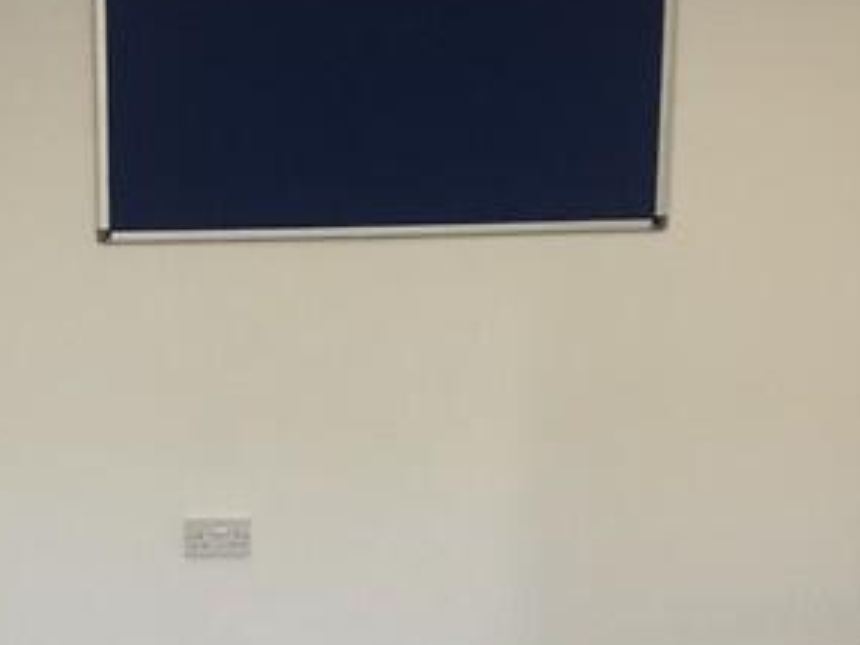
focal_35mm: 101
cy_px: 733
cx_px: 154
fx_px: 2509
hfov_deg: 19.2
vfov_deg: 14.3
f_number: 1.8
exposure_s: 1/17
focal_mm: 4
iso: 50
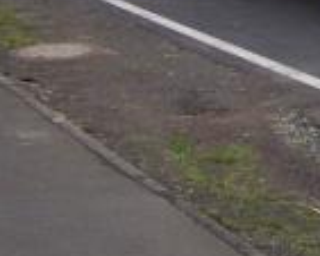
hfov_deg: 11.9
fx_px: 1469
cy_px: -254
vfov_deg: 9.4
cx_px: 488
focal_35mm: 155
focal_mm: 5.8
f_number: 4.3
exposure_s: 1/640
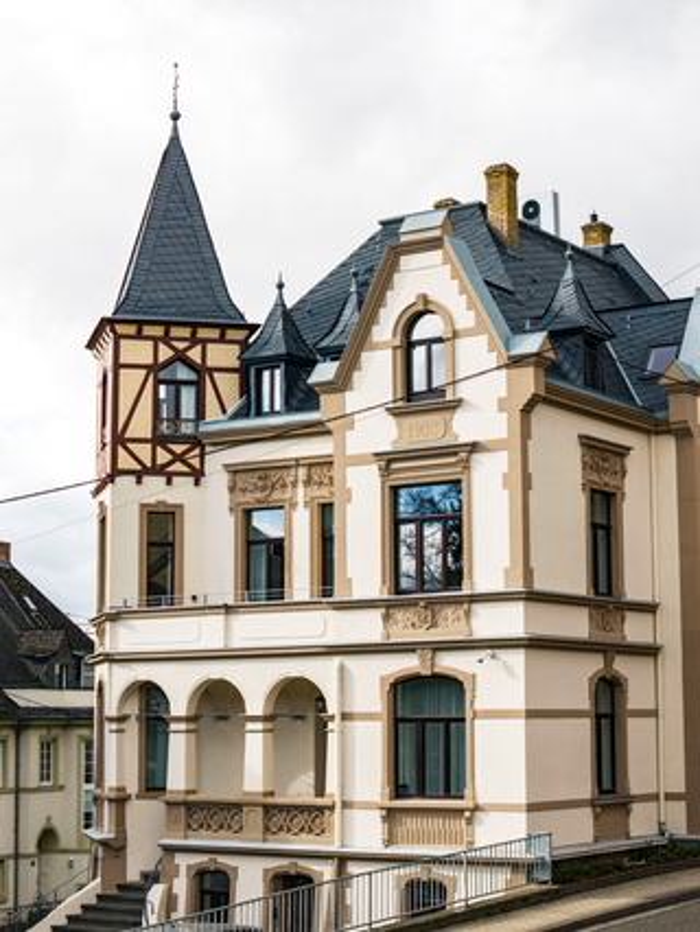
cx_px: 350
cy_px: 466
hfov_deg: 21.0
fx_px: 1885
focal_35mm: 70
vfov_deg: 27.8
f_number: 2.8
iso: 100
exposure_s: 1/80
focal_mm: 19.35
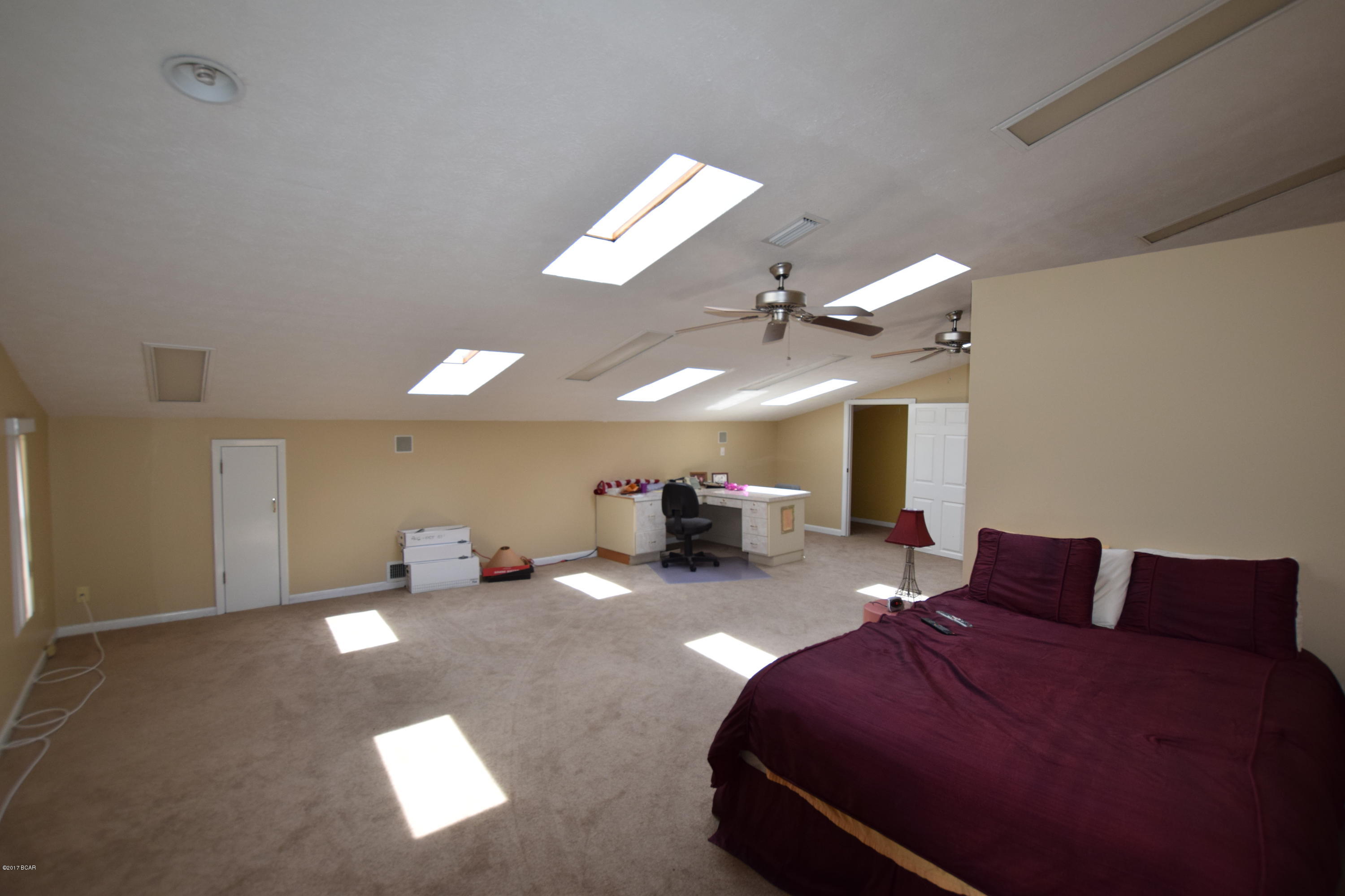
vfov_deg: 72.1
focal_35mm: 16
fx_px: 616
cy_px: 448
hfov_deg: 95.0
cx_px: 672
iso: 560
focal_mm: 11
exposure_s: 1/125
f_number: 5.6
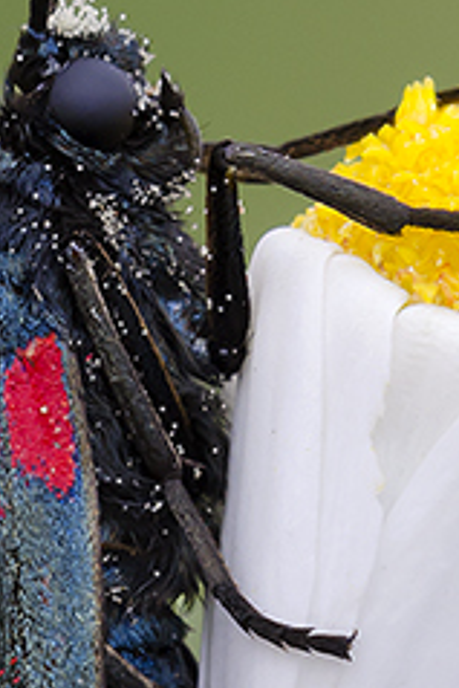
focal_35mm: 1160
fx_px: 22151
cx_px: 59
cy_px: 616
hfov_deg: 1.2
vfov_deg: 1.8
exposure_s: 1/40
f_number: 11
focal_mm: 180
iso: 250
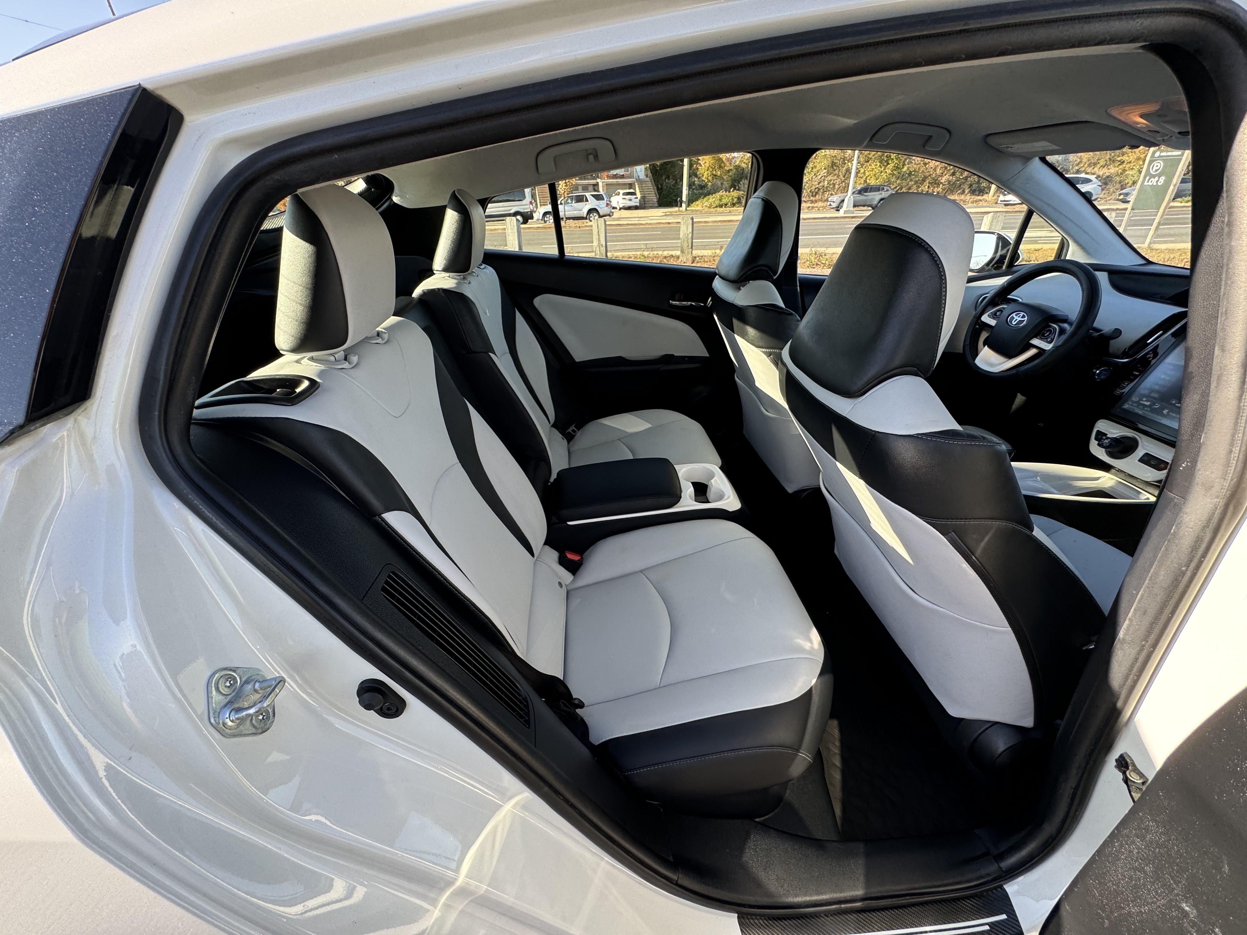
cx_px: 624
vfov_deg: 85.7
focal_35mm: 14
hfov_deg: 102.1
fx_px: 504
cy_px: 468
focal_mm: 2.22
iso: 40
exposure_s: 1/130
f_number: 2.2
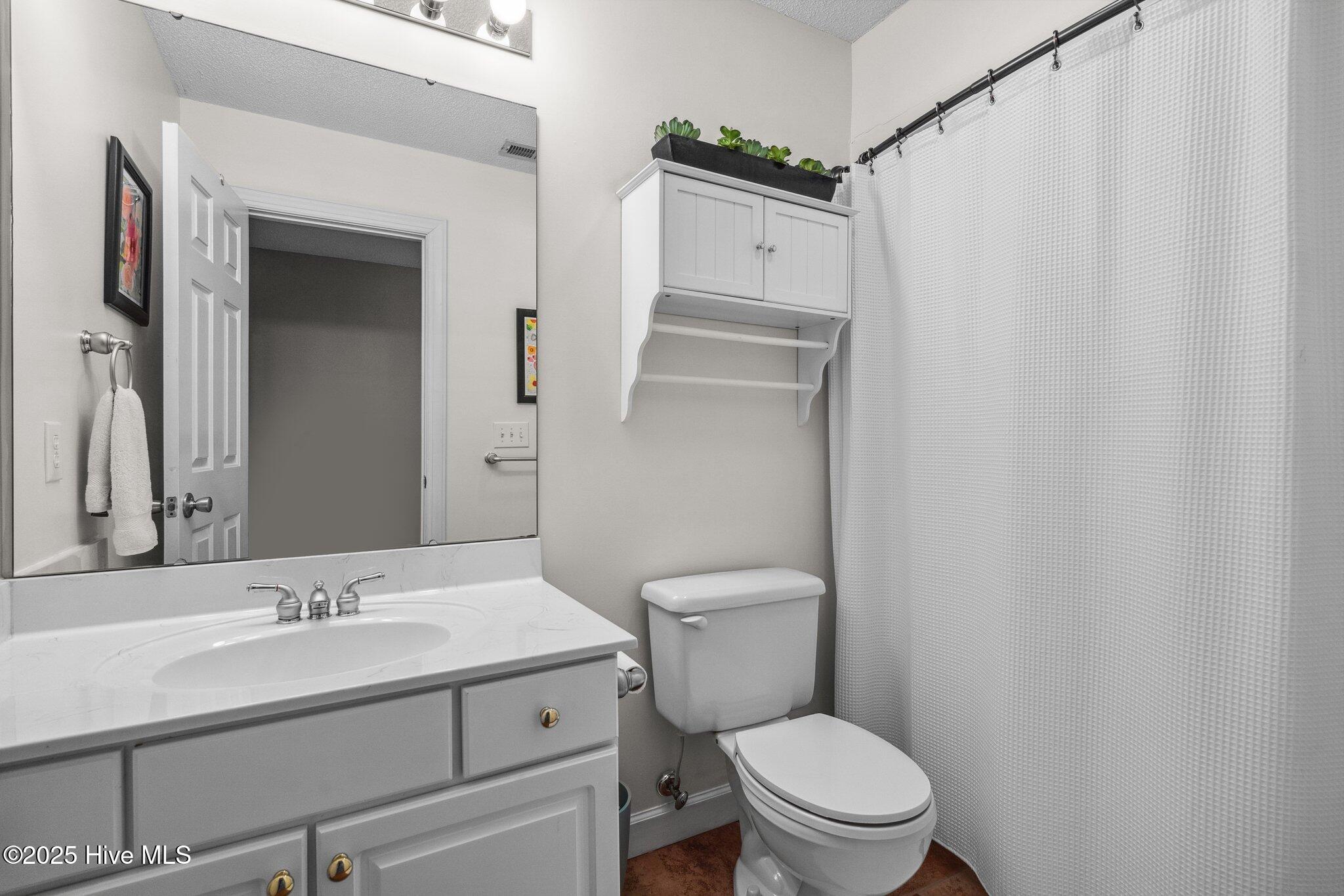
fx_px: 597
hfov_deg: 96.7
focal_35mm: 16
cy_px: 448
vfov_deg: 73.7
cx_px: 672
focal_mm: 16
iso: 500
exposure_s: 1/13
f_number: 8
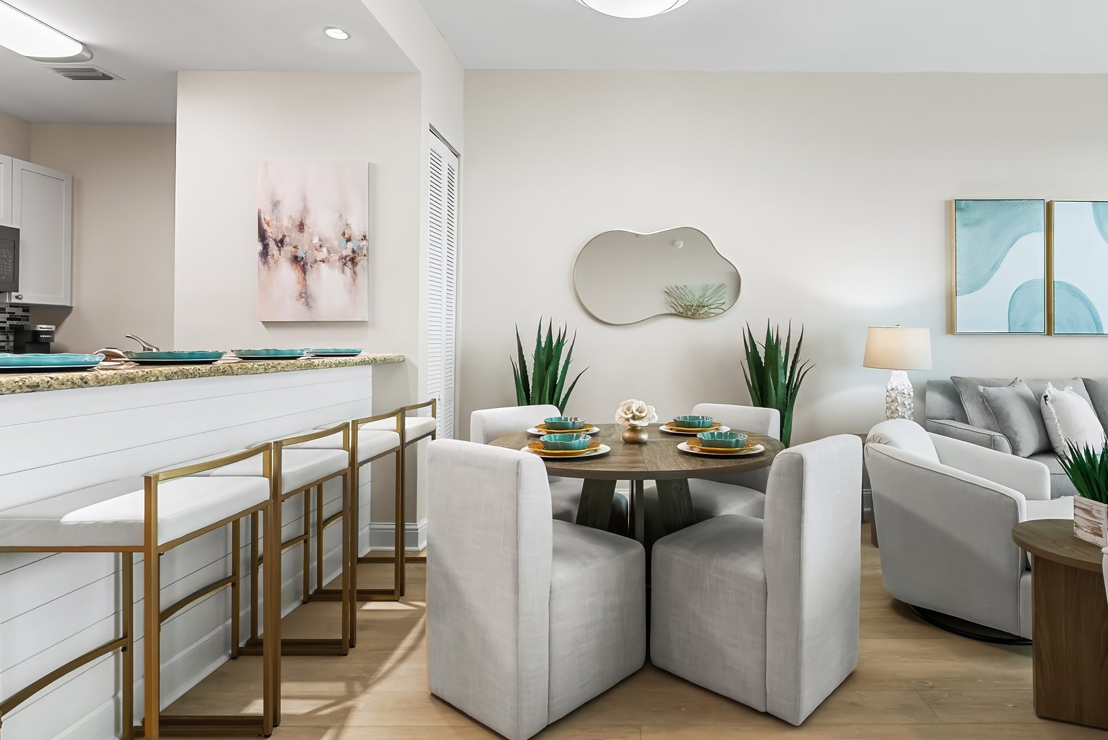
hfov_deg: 83.2
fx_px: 616
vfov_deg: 61.9
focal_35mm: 20
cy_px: 344
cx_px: 651
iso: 12800
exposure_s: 1/40
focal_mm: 16
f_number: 8
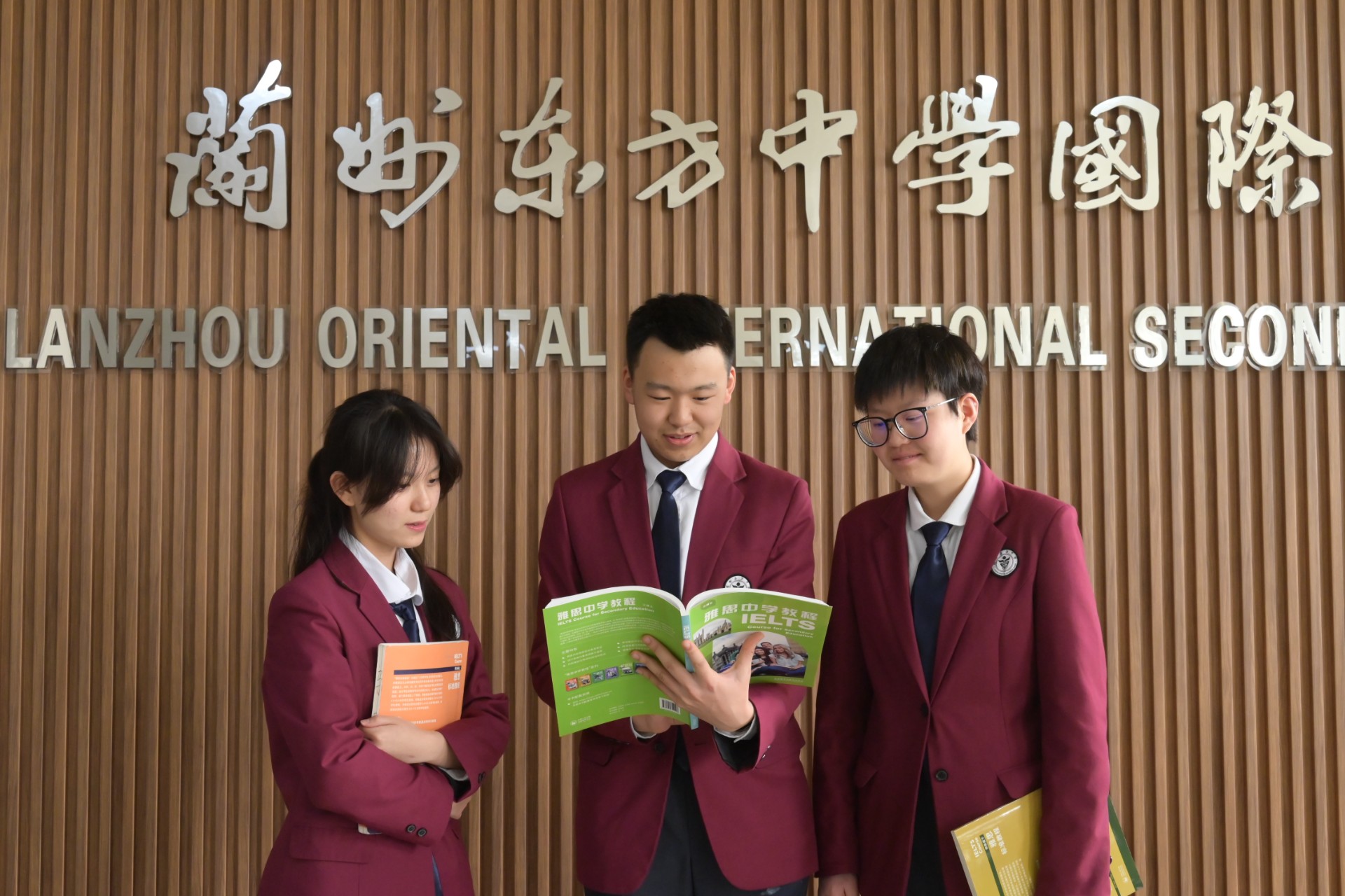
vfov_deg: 33.4
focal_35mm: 40
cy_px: 448
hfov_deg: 48.5
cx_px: 672
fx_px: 1494
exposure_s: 1/60
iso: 4000
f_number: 8
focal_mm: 40
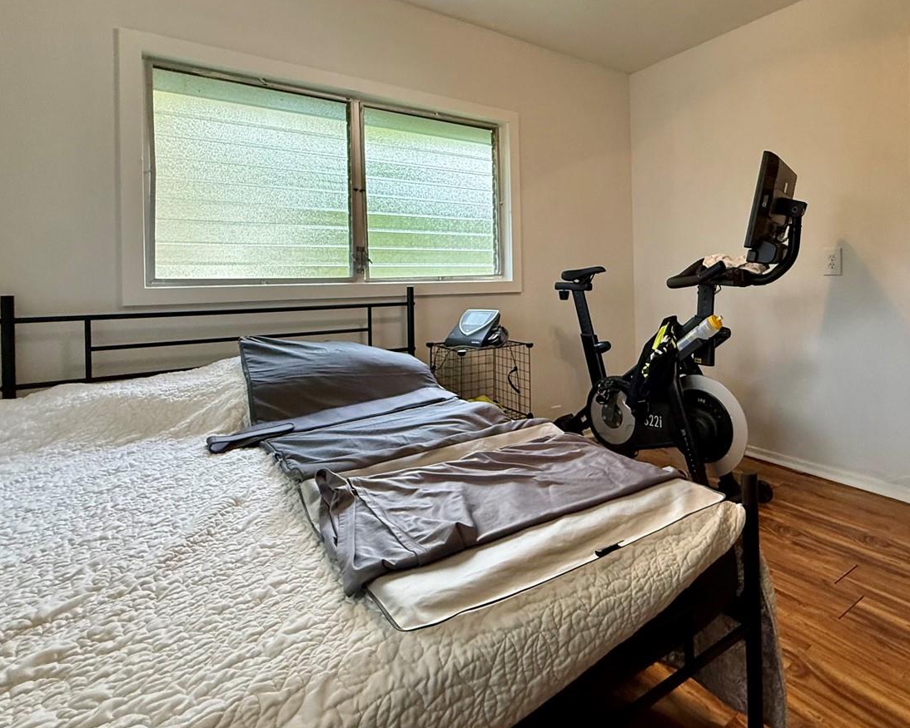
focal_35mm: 20
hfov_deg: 78.3
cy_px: 277
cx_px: 591
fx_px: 539
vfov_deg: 67.2
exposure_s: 1/120
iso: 320
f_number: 2.2
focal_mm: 2.22
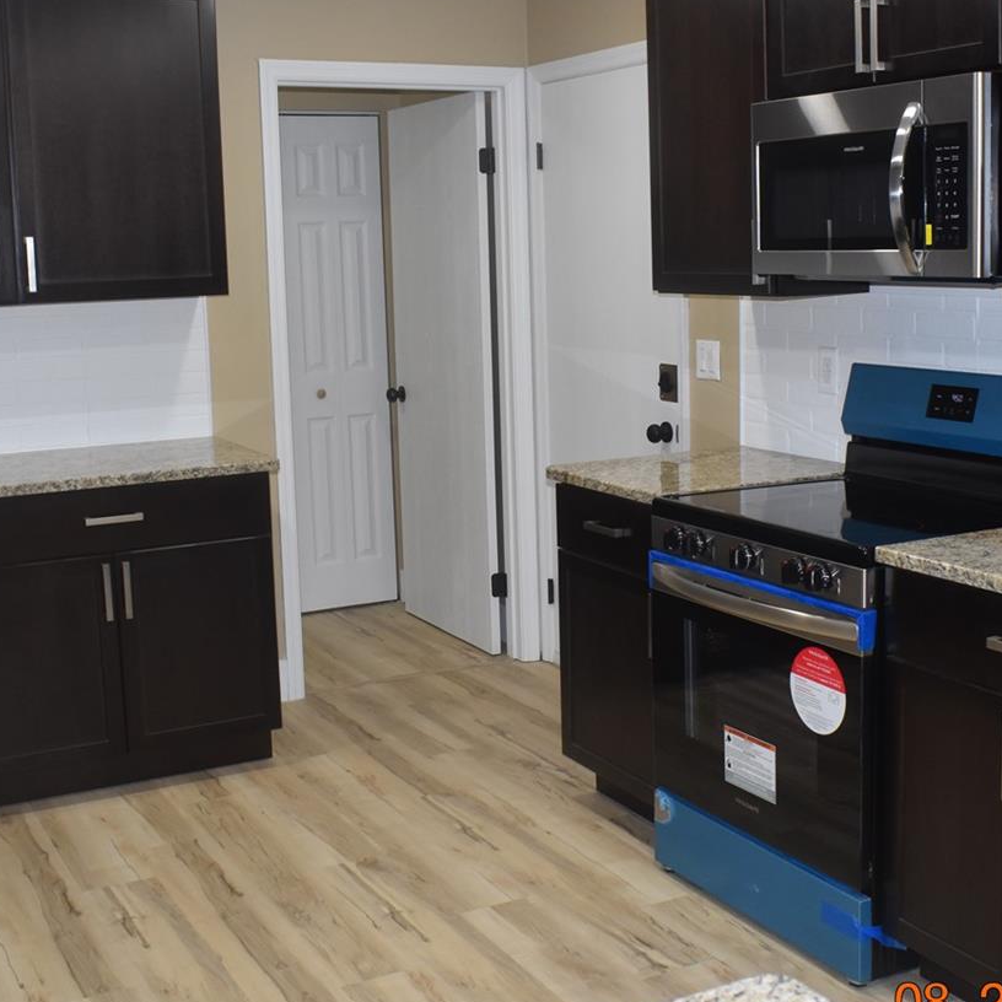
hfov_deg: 37.5
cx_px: 533
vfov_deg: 37.5
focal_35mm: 45
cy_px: 447
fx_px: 1474
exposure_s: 1/100
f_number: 5
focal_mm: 18
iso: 800
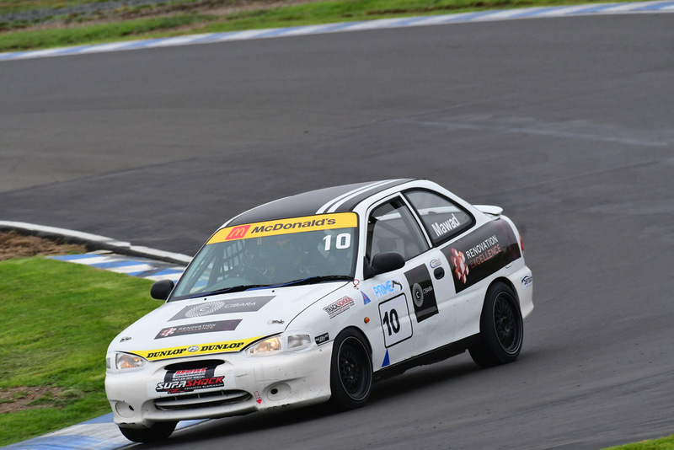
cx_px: 337
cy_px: 225
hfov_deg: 2.7
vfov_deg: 1.8
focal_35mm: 750
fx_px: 14046
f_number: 9
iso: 1000
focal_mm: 500
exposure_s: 1/640
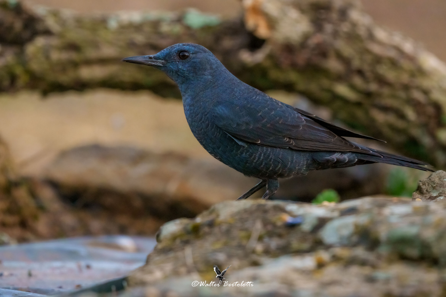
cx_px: 223
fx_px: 7767
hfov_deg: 3.3
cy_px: 148
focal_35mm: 627
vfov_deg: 2.2
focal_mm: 627
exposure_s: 1/1000
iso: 5000
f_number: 10
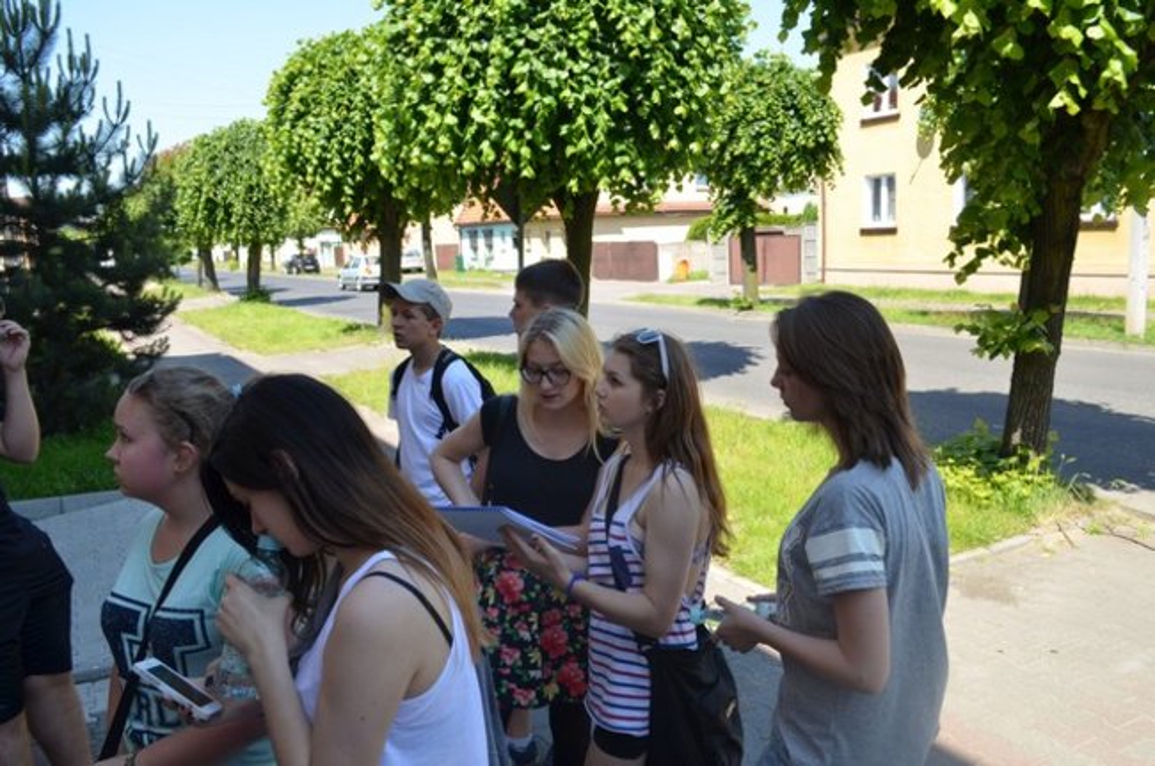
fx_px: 961
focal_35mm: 30
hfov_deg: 62.0
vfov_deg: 43.5
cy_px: 383
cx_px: 578
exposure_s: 1/125
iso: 100
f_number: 7.1
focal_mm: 20
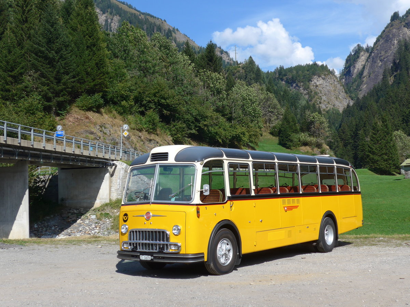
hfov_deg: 38.9
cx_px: 205
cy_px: 154
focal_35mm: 49
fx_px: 580
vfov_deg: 29.7
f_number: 3.2
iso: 80
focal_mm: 10.1
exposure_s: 1/1300
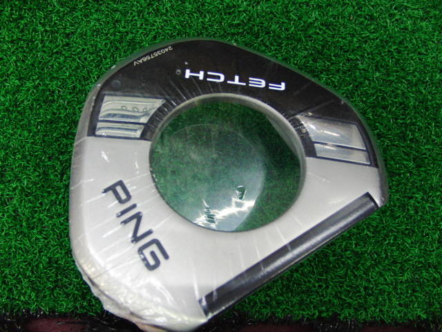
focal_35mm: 37
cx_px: 221
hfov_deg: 50.1
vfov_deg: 38.7
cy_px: 166
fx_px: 472
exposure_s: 1/60
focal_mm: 6.42
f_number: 3.6
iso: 400
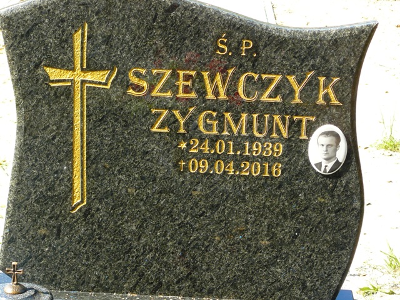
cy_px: 150
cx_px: 200
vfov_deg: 14.2
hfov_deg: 18.9
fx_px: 1202
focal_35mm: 104
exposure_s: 1/160
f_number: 4
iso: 100
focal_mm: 17.3
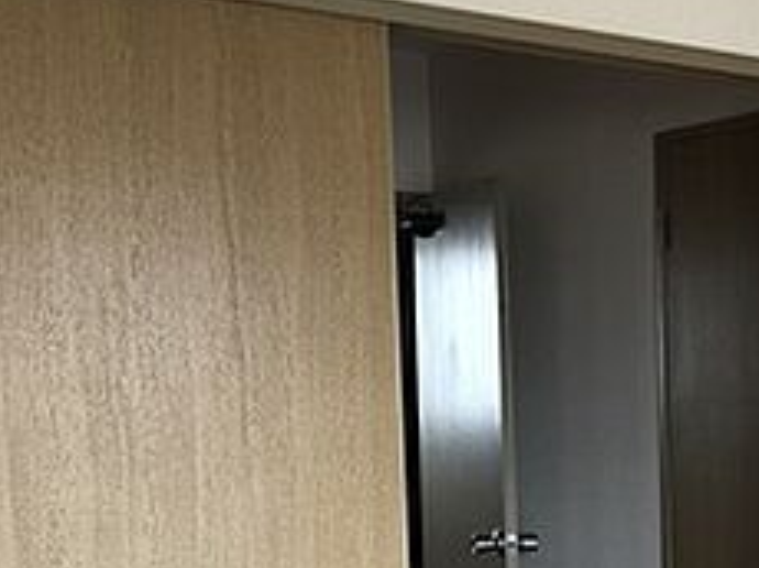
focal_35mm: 78
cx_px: 1053
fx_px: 1708
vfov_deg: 18.1
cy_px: 641
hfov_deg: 21.9
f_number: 1.8
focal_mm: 3.99
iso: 25
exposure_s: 1/30
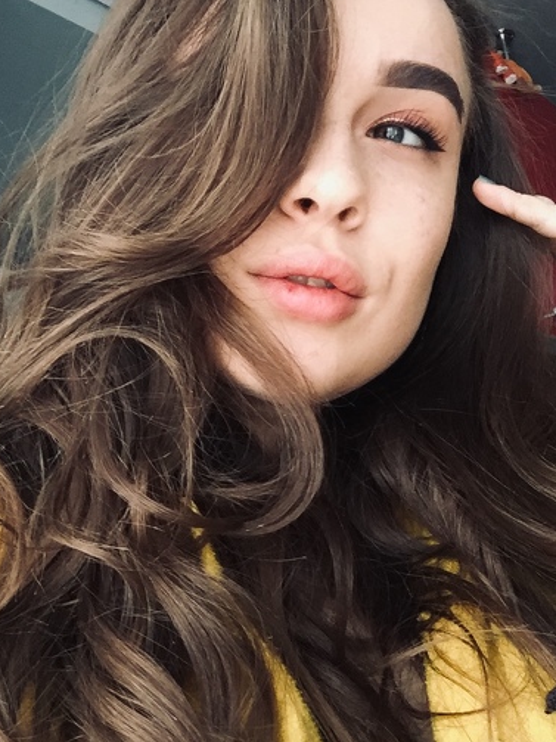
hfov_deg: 38.6
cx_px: 254
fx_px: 793
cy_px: 347
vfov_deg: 50.1
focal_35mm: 37
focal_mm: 2.65
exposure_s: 1/33
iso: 200
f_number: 2.2
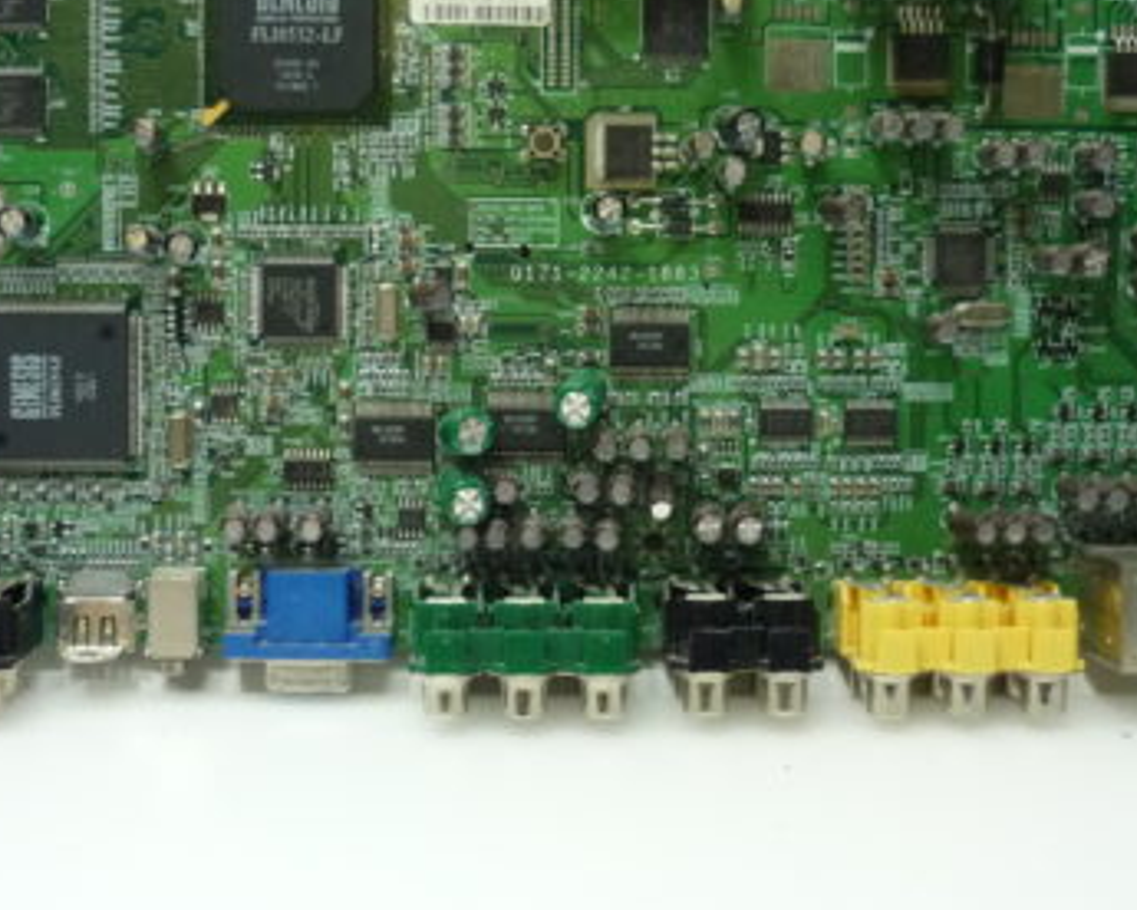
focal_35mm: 56
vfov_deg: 27.0
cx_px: 517
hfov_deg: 33.6
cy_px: 320
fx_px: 1884
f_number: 2.8
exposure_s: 1/30
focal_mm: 5.5
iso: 320
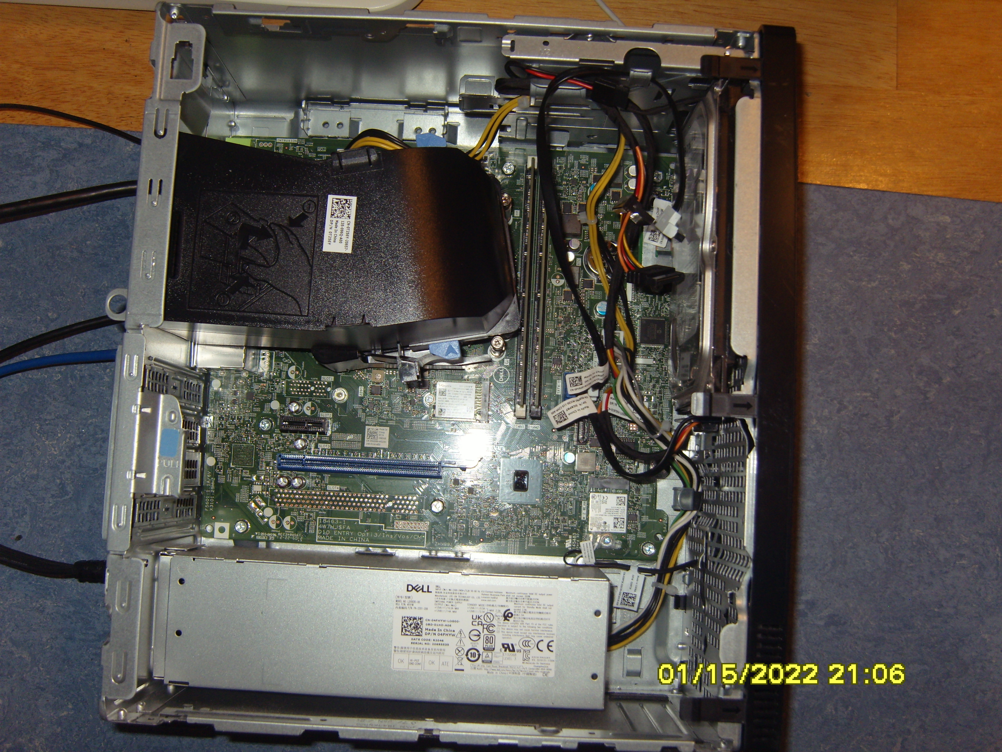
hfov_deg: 52.6
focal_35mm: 35
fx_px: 1013
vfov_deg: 40.7
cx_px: 501
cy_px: 376
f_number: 2.8
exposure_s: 1/30
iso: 100
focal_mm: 7.4
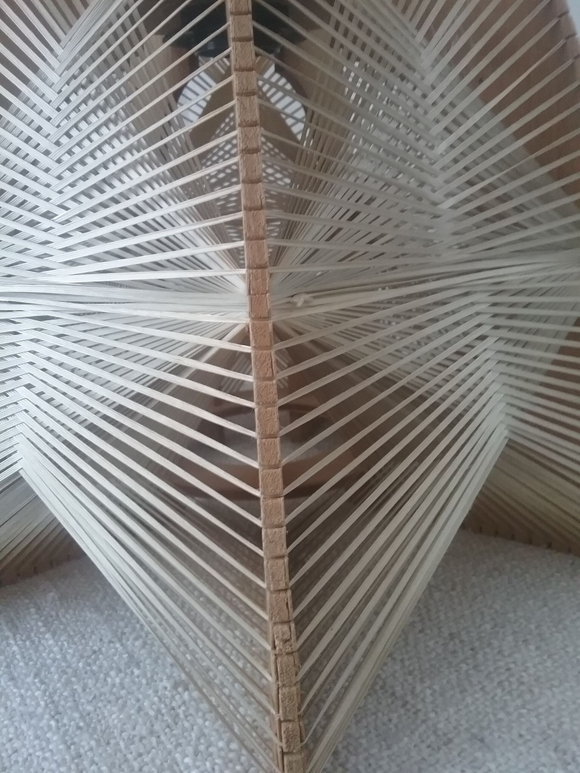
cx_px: 290
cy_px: 386
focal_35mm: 31
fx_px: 693
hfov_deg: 45.4
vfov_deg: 58.4
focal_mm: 3.3
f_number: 2.2
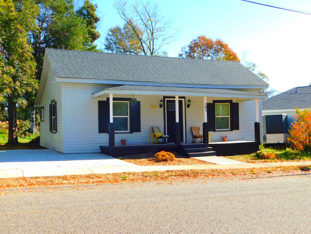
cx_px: 156
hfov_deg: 46.8
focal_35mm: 40
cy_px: 117
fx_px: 359
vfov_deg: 36.0
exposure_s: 1/400
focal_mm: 7.1
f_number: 3.6
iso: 125
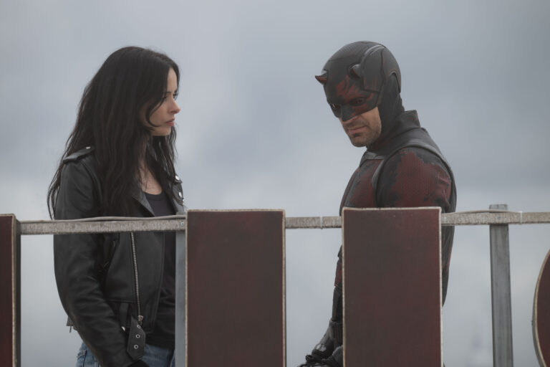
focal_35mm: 170
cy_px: 184
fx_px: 2597
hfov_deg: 12.1
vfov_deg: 8.1
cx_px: 275
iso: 50
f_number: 5
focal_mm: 170
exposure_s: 1/320
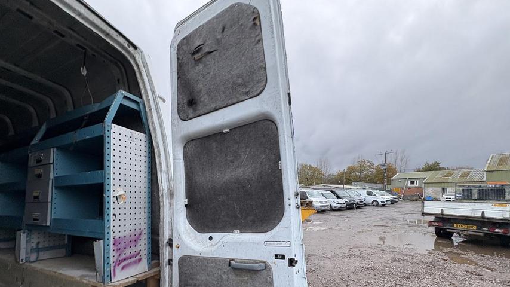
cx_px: 248
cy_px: 197
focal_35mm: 16
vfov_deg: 64.8
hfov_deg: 99.4
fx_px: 216
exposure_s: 1/99
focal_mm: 2.22
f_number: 2.2
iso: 200
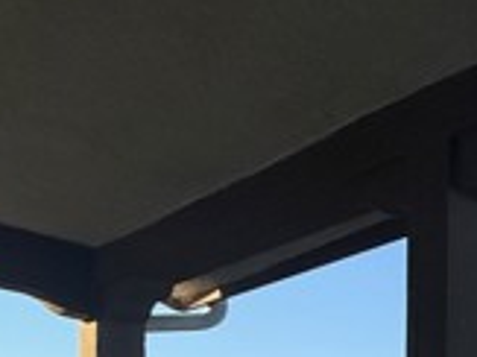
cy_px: 530
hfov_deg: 24.3
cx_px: 770
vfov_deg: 22.1
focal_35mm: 55
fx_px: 757
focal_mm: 2.22
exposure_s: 1/1087
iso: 50
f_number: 2.2
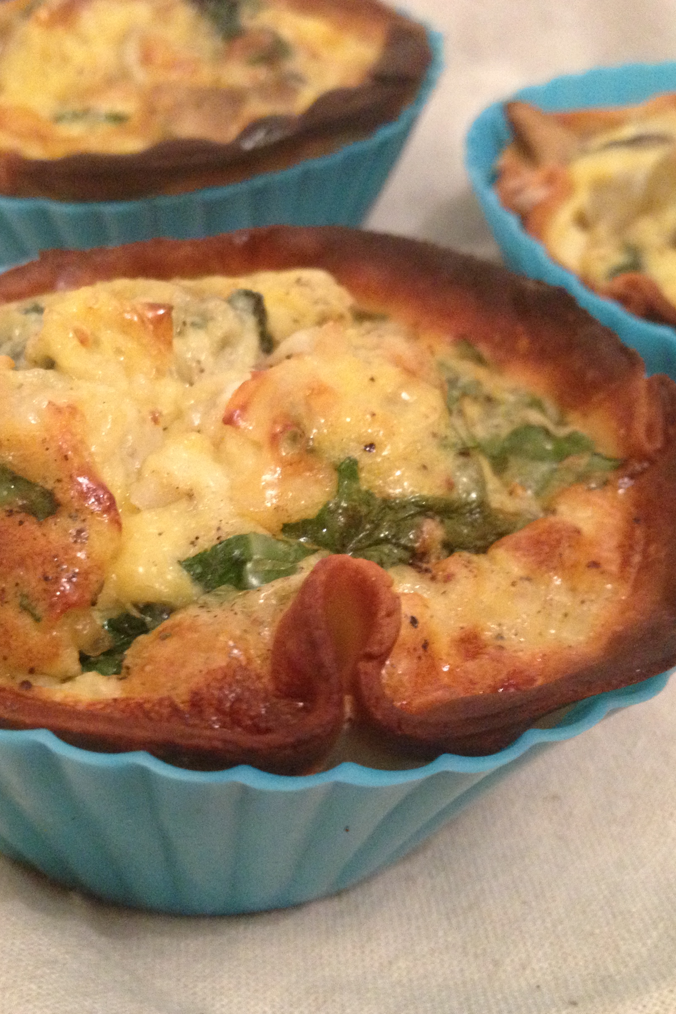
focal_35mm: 49
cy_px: 509
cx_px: 296
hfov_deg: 27.5
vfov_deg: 40.3
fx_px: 1380
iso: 400
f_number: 2.4
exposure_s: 1/20
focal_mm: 4.28
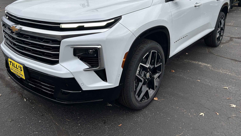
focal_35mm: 32
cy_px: 35
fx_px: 205
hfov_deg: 61.0
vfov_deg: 35.9
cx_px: 124
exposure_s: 1/859
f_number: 1.5
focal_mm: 5.7
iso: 50
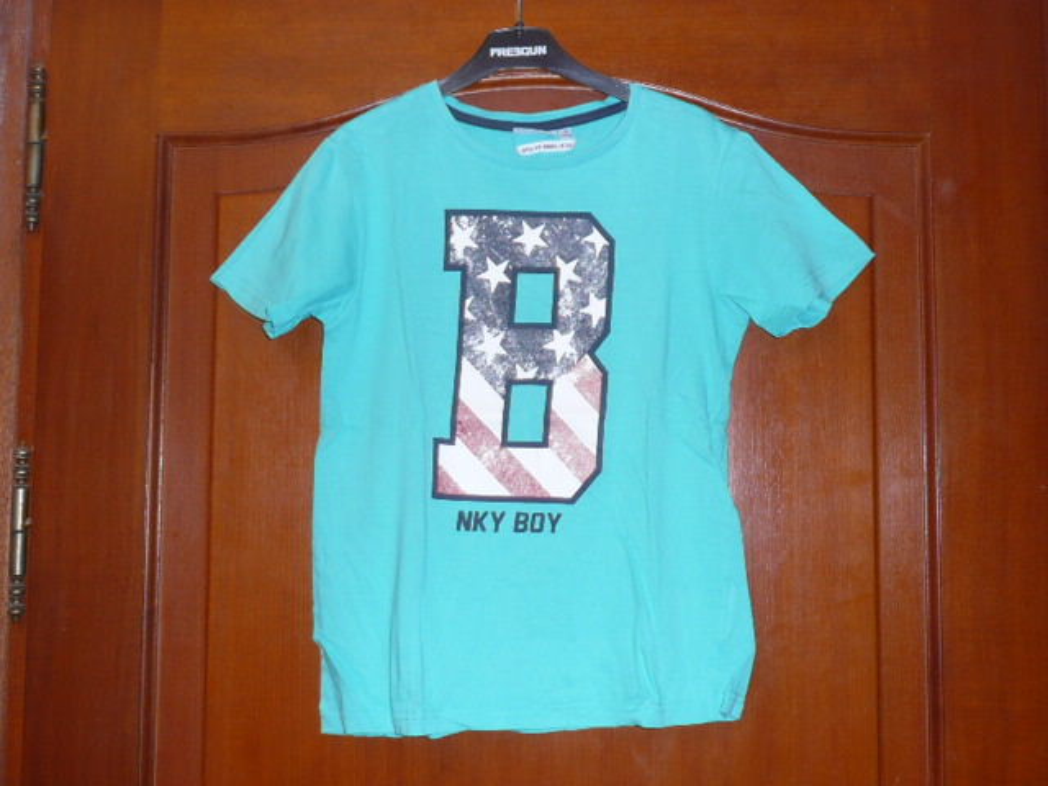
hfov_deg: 49.0
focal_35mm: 38
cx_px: 524
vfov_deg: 37.7
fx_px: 1150
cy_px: 393
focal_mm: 4.6
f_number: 3.3
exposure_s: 1/30
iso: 100
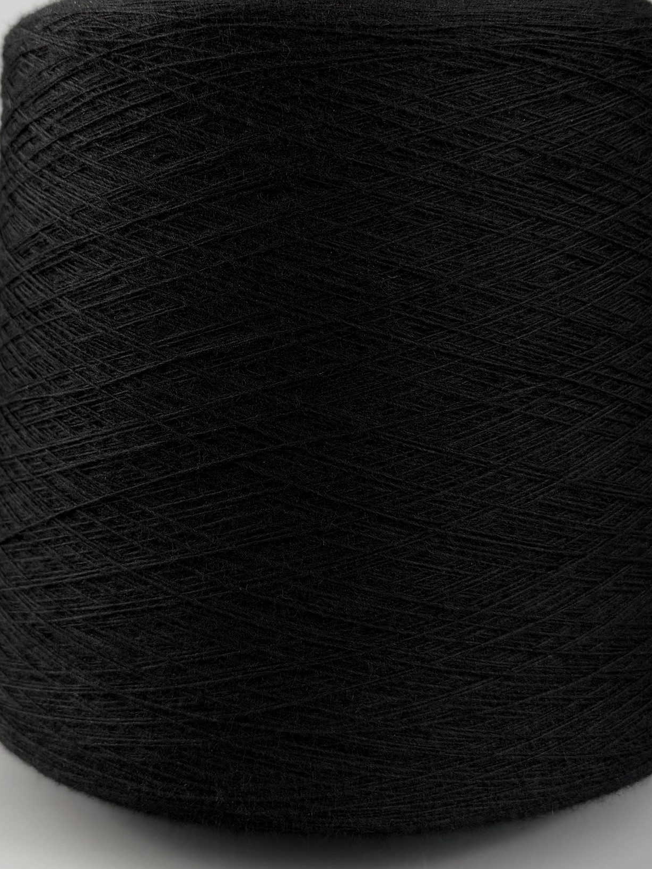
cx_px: 353
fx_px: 753
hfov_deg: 46.8
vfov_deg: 59.9
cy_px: 414
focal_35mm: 30
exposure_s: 1/363
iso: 80
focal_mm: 6.76
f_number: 1.78
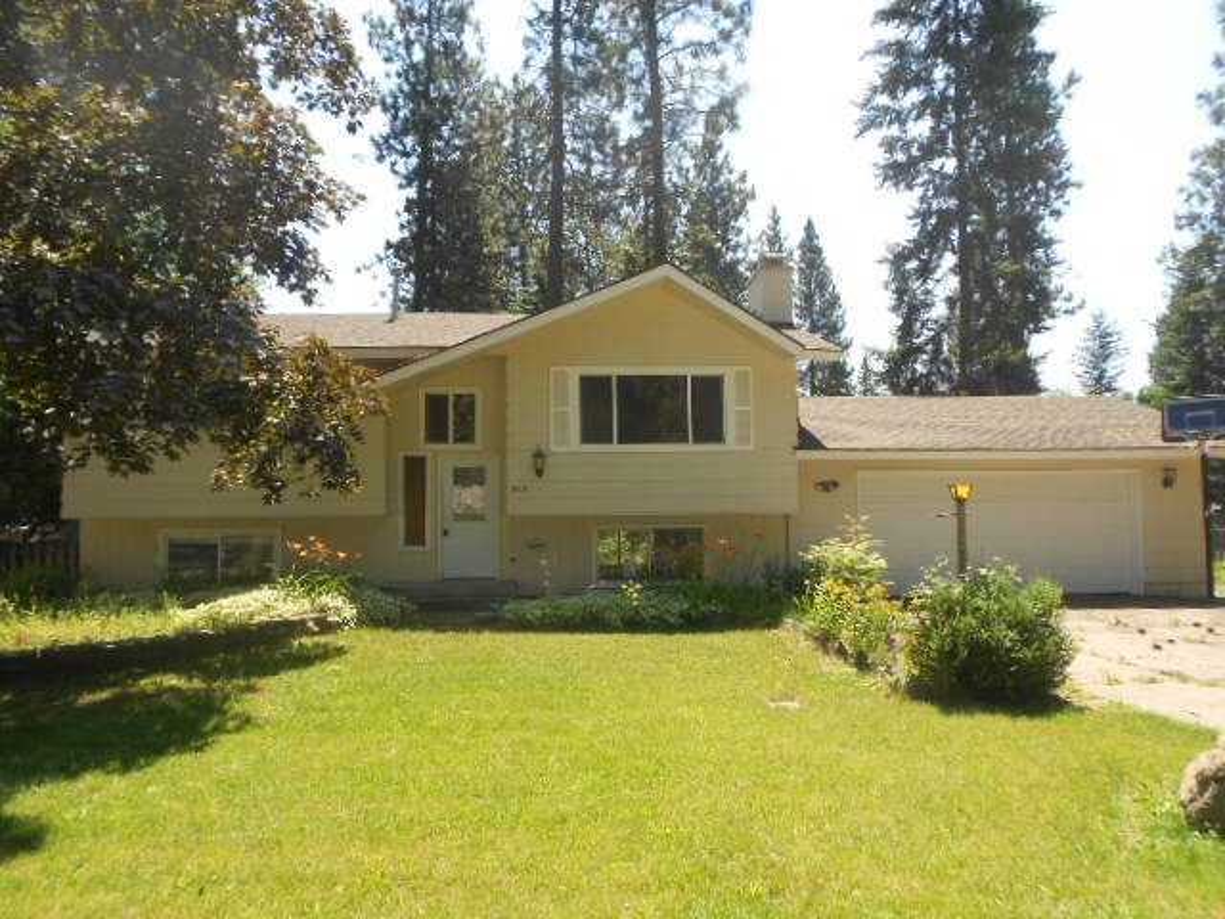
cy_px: 460
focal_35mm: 26
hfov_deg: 67.3
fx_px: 920
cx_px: 612
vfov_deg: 53.1
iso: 80
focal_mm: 4.6
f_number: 3.2
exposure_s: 1/320
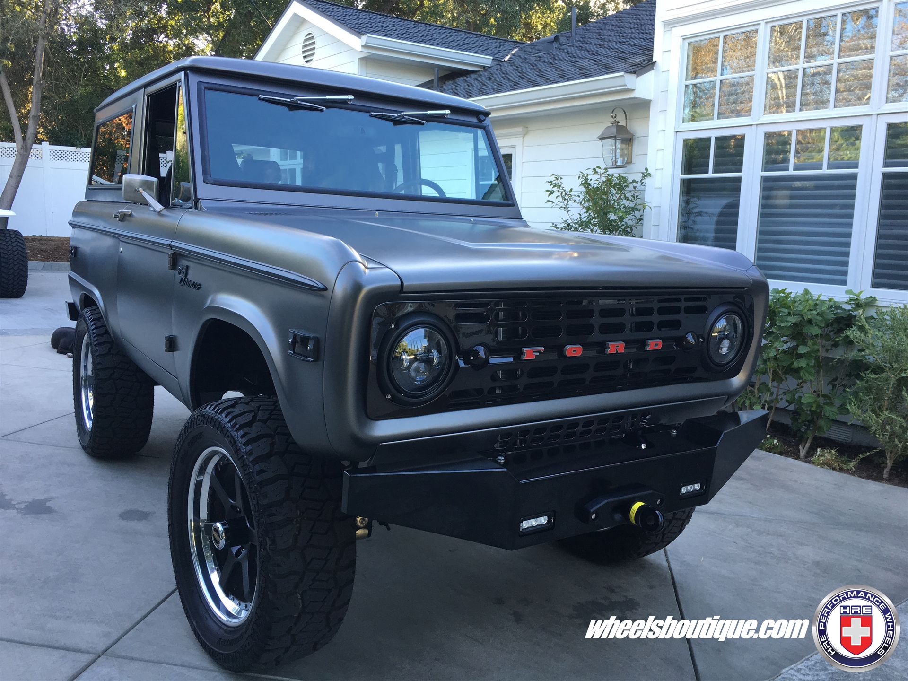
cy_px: 340
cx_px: 454
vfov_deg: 48.2
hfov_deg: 61.7
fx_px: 761
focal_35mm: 29
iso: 40
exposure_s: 1/120
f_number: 2.2
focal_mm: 4.15
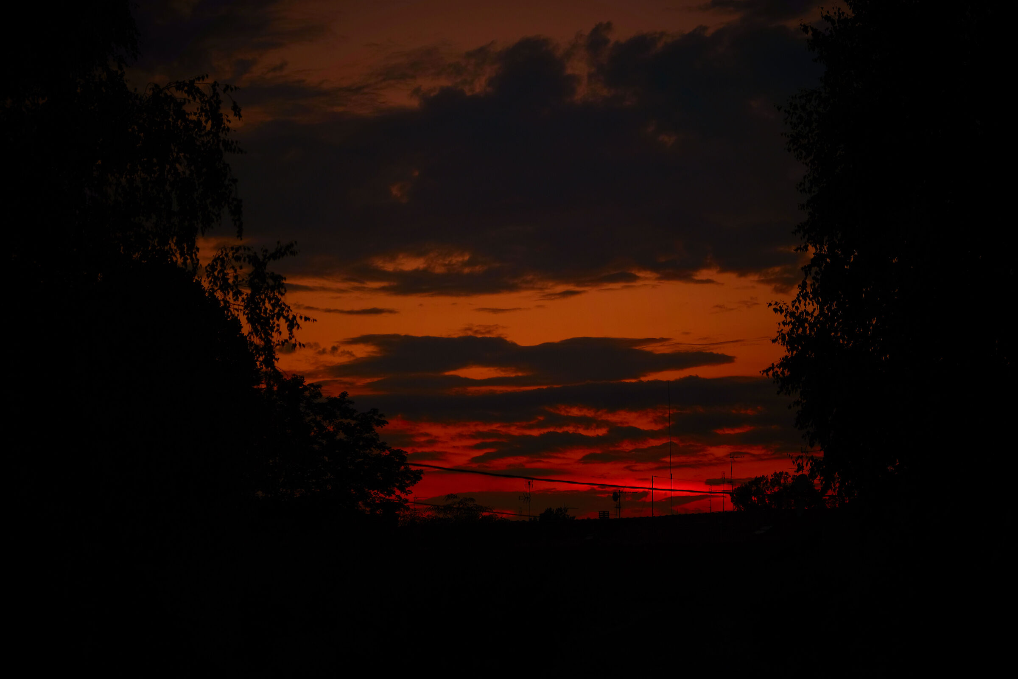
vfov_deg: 16.5
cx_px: 509
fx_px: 2347
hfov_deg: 24.5
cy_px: 340
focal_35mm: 83
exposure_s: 1/160
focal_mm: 55
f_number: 5
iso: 160
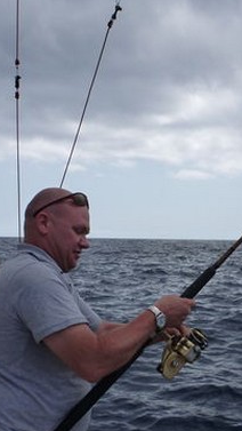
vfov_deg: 40.6
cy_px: 228
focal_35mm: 51
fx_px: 582
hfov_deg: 23.1
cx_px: 203
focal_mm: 4.9
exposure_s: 1/160
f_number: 10
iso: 160
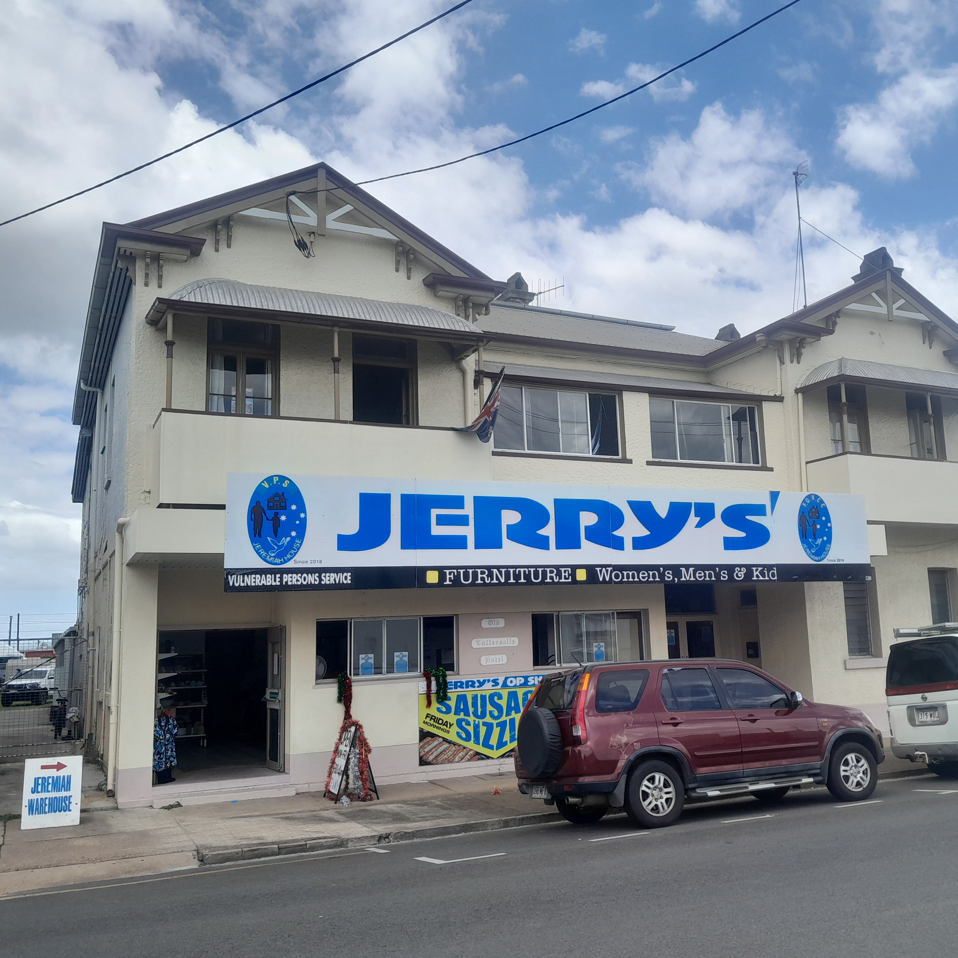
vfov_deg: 51.1
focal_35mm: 32
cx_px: 570
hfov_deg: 50.8
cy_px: 477
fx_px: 1002
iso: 40
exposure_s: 1/639
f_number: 1.8
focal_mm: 4
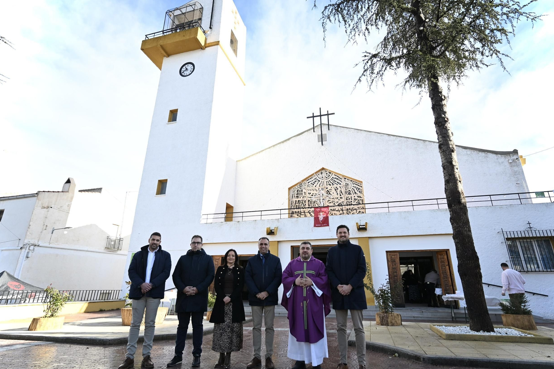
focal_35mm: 19
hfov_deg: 88.3
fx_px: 285
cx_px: 284
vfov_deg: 65.9
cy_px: 181
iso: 500
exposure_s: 1/2500
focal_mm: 17.5
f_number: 2.8
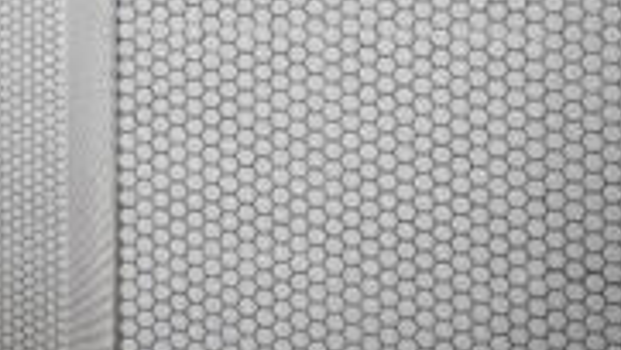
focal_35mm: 53
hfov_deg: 30.9
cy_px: -168
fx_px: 873
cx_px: -178
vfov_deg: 19.8
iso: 200
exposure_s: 1/1.25
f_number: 16
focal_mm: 14
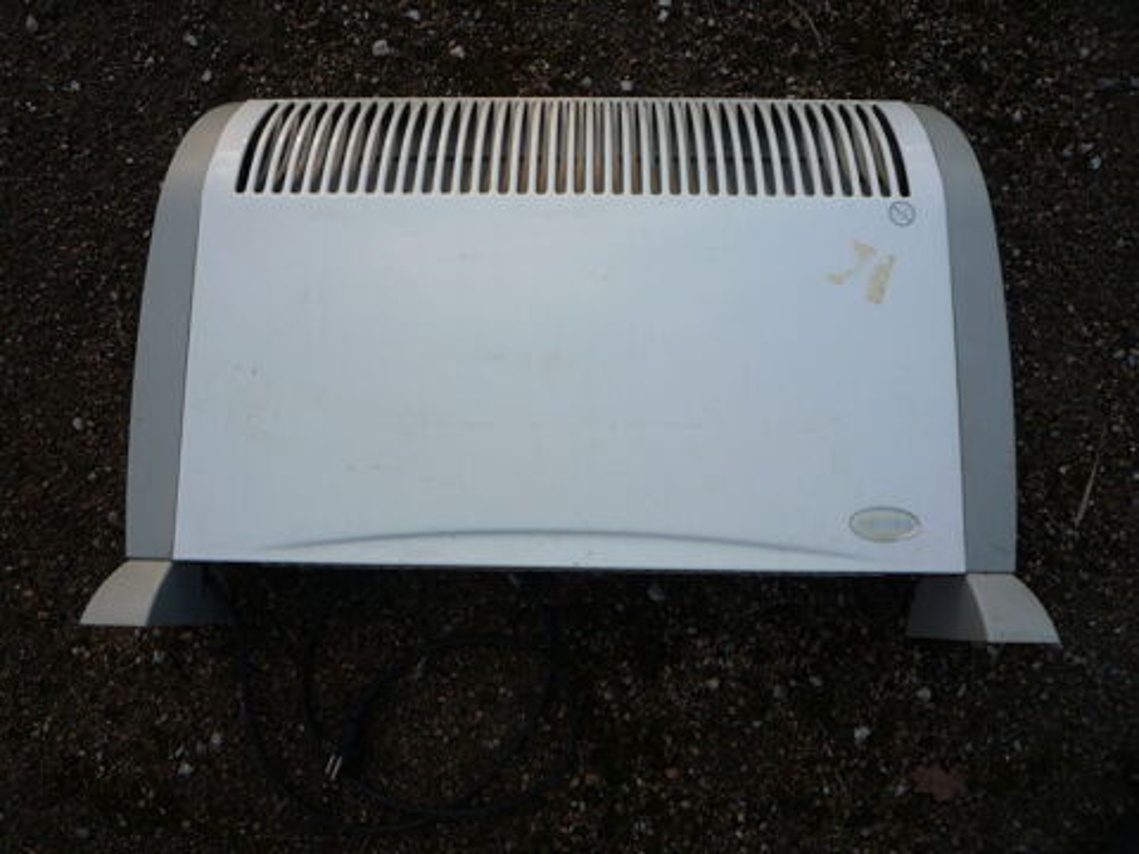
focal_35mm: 30
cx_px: 570
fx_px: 987
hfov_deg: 60.0
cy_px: 427
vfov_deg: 46.8
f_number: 4
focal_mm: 5.2
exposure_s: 1/100
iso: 100
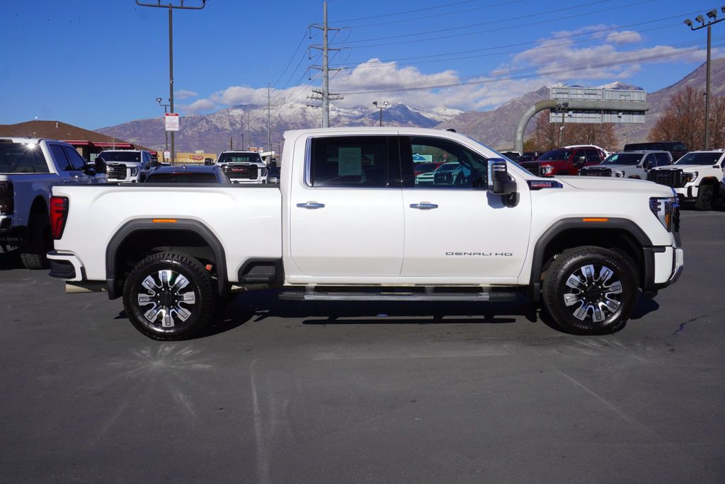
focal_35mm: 38
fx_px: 756
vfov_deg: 35.5
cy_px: 242
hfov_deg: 51.3
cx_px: 362
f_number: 11
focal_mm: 25
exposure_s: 1/320
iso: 100
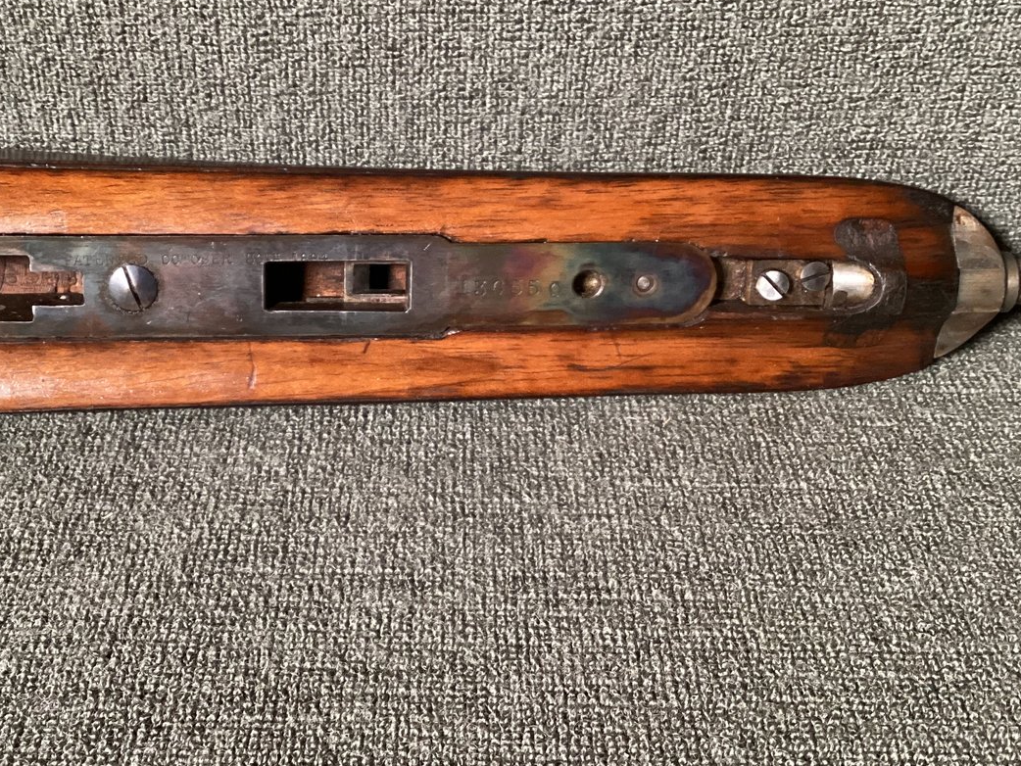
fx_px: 1328
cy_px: 322
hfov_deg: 41.9
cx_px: 406
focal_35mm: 45
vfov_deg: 32.1
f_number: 2.4
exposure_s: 1/40
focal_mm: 3.3
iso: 400
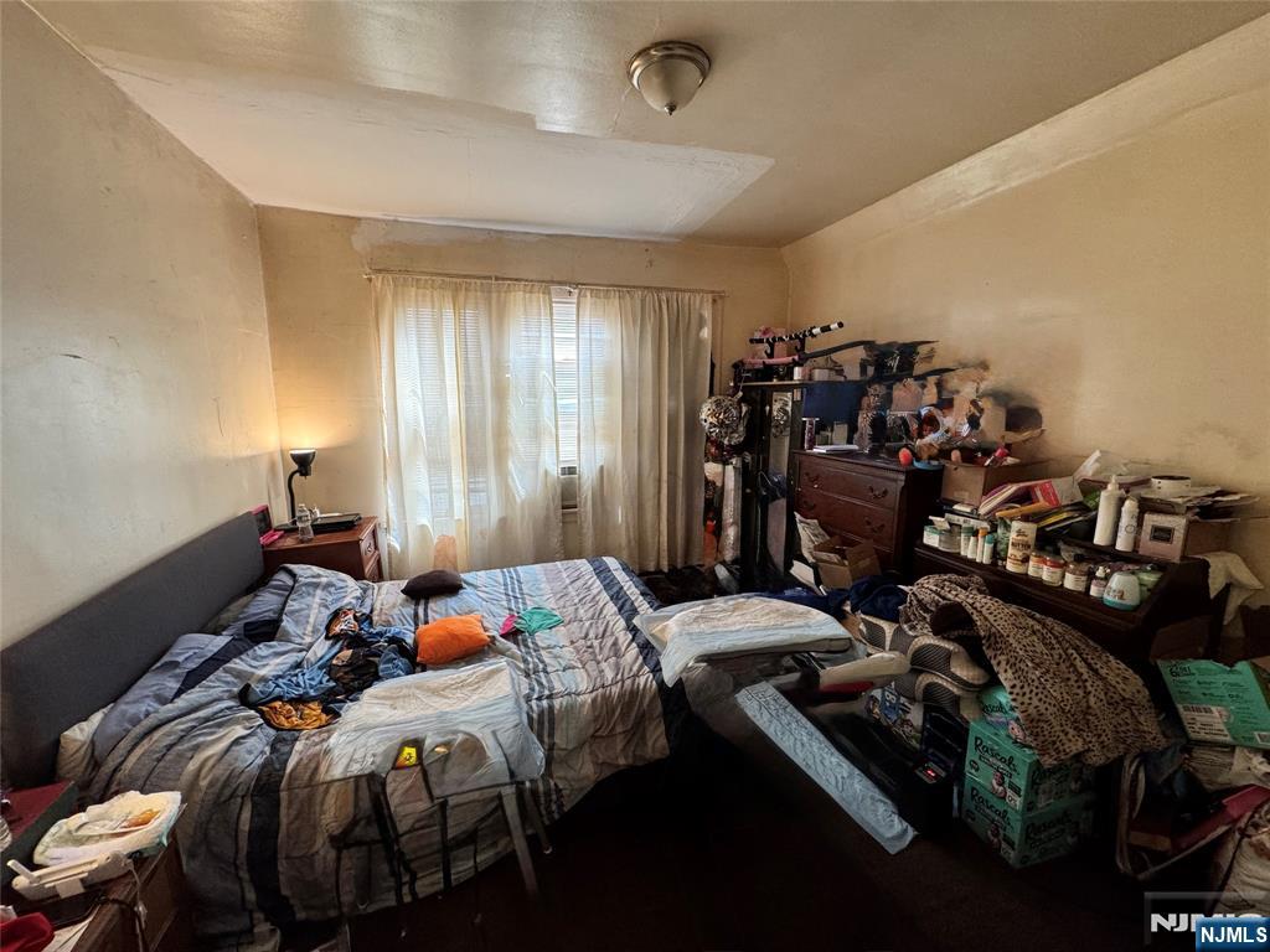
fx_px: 514
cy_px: 476
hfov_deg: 102.1
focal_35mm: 14
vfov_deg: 85.7
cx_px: 635
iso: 200
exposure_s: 1/120
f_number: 2.2
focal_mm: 2.22
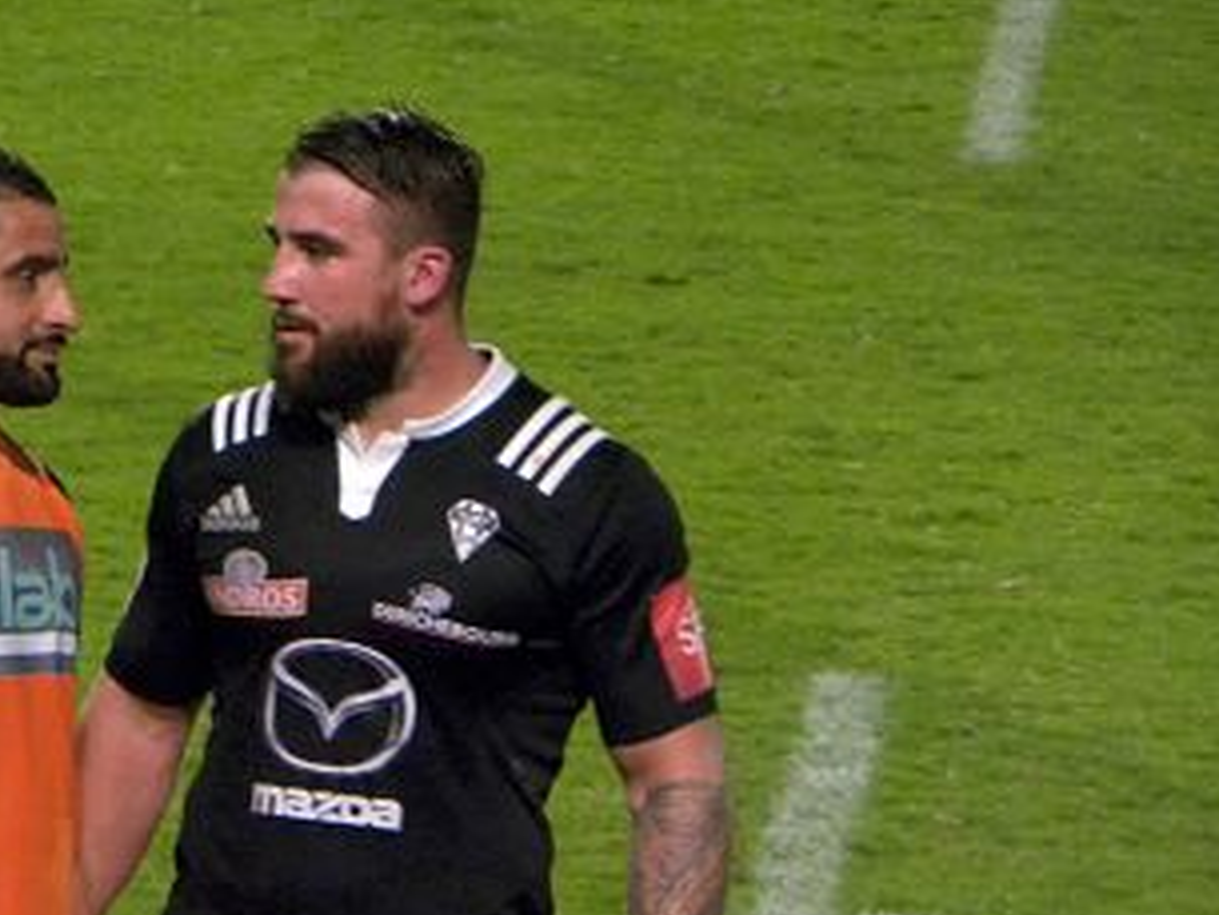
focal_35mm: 663
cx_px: 132
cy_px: 727
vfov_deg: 2.2
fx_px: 23357
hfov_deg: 3.0
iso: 400
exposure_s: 1/38
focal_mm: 59.9
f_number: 5
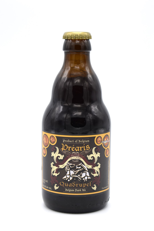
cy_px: 116
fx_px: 529
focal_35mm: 82
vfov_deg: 24.6
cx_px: 77
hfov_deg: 16.6
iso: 200
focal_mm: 55
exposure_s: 1/160
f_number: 5.6
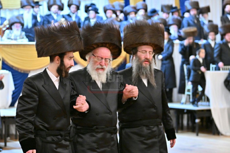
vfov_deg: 11.2
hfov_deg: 16.8
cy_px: 83
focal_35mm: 122
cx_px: 109
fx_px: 779
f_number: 2.8
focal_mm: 75
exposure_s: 1/160
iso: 1600
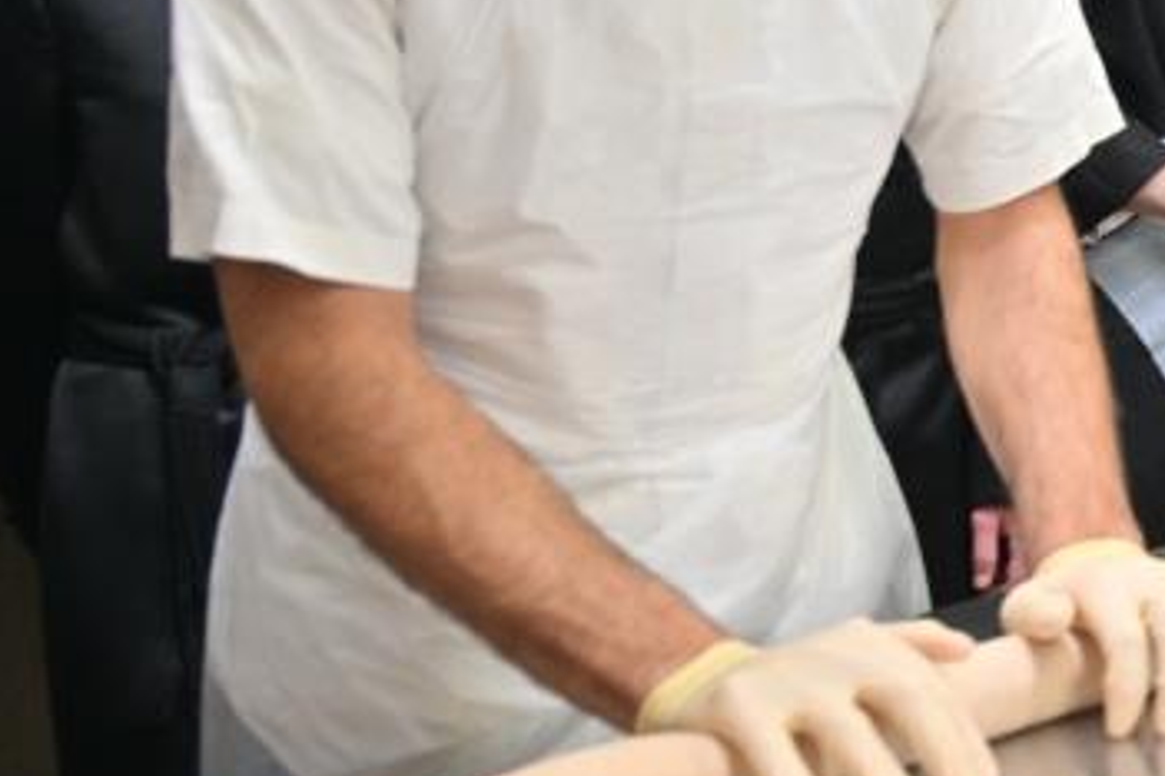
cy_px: 98
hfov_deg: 23.8
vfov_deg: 19.2
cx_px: 1670
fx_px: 2265
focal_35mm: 70
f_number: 4
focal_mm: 24
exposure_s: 1/160
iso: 800
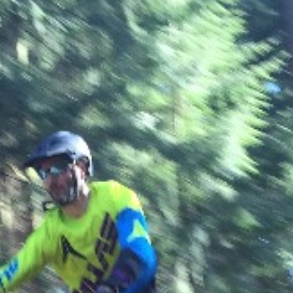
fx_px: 1207
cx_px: -5
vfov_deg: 12.6
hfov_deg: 13.6
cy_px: 523
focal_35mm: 126
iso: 40
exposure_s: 1/100
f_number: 2.2
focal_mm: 4.15
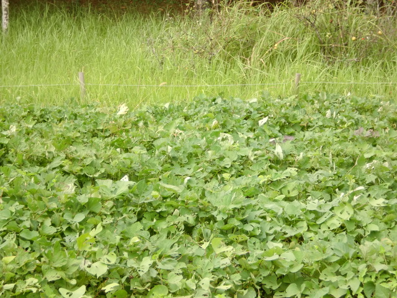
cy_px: 149
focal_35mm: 106
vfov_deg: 14.0
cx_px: 198
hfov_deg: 18.5
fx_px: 1216
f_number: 5.9
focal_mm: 18.9
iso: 64
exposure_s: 1/100
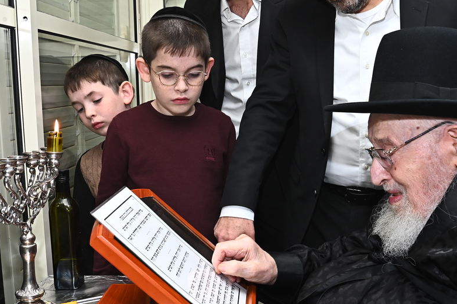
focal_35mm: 43
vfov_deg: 31.2
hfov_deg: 45.2
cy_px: 154
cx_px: 276
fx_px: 546
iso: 1250
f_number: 9
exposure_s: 1/125
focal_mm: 24
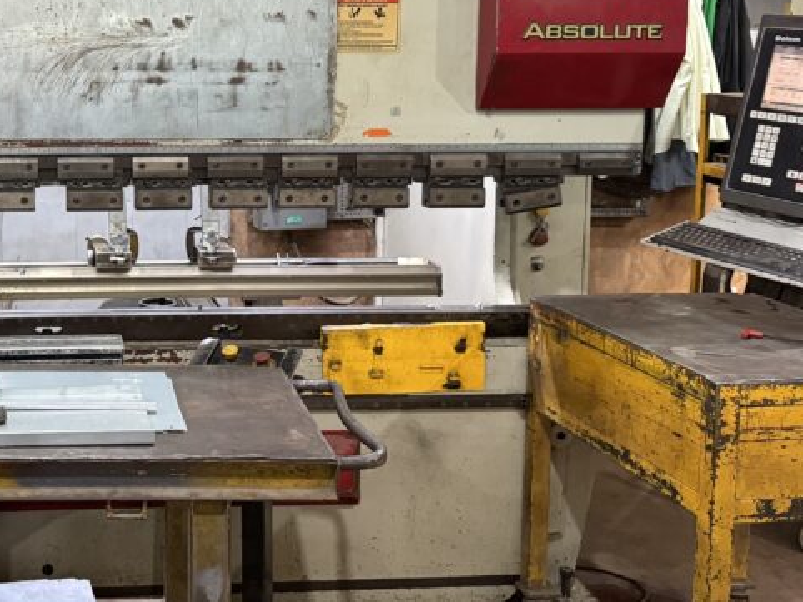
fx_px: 1182
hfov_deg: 35.5
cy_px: 135
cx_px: 97
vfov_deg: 28.0
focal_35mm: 51
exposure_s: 1/50
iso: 400
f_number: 1.78
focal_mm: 6.76
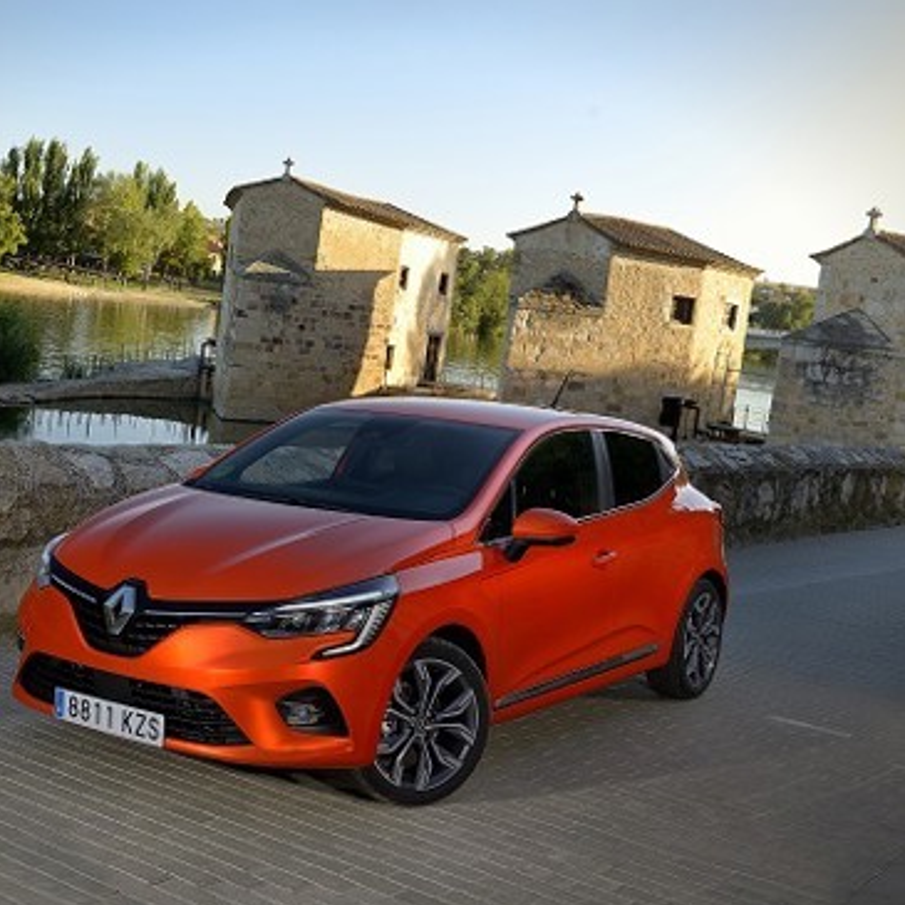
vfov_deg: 36.0
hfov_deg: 35.8
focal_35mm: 47
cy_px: 389
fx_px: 1390
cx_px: 327
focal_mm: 31
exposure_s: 1/30
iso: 100
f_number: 9
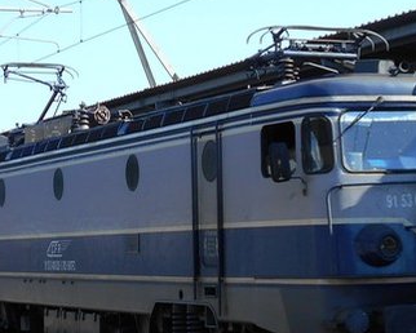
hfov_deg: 18.4
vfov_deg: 14.8
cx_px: 133
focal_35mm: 104
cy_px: 141
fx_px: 1281
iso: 80
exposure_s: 1/320
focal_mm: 7.7
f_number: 4.2
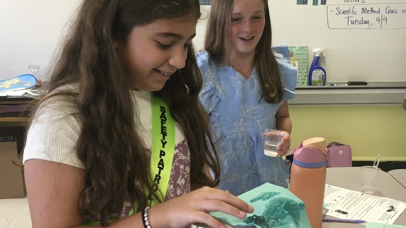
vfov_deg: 24.8
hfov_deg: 42.9
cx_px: 210
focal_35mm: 48
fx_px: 517
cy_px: 149
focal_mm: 4.15
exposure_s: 1/30
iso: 50
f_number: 2.2
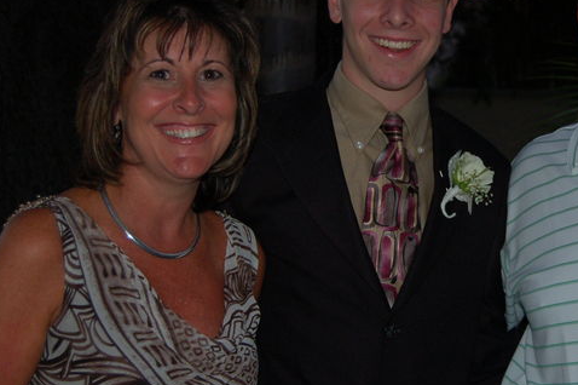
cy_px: 171
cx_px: 417
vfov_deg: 17.5
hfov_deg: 25.8
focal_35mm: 78
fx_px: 1249
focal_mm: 31
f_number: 4.5
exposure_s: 1/60
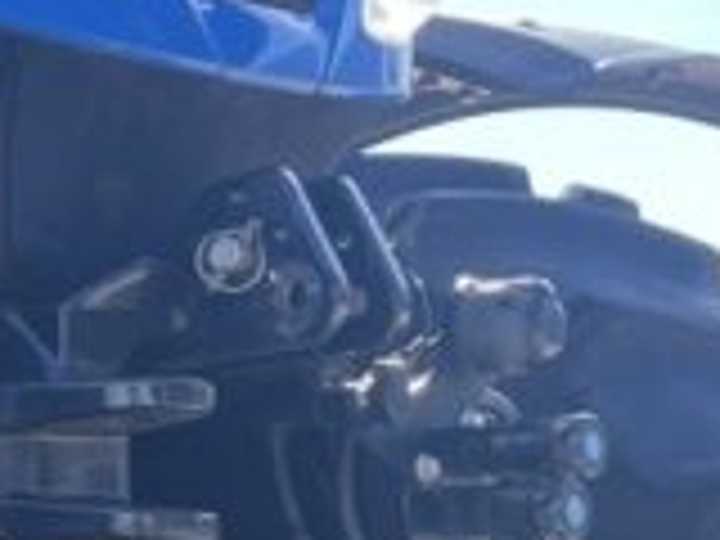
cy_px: 387
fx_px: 2600
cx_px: -626
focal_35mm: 125
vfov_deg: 11.8
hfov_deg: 13.8
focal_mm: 4.2
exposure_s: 1/527
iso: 32
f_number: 1.6
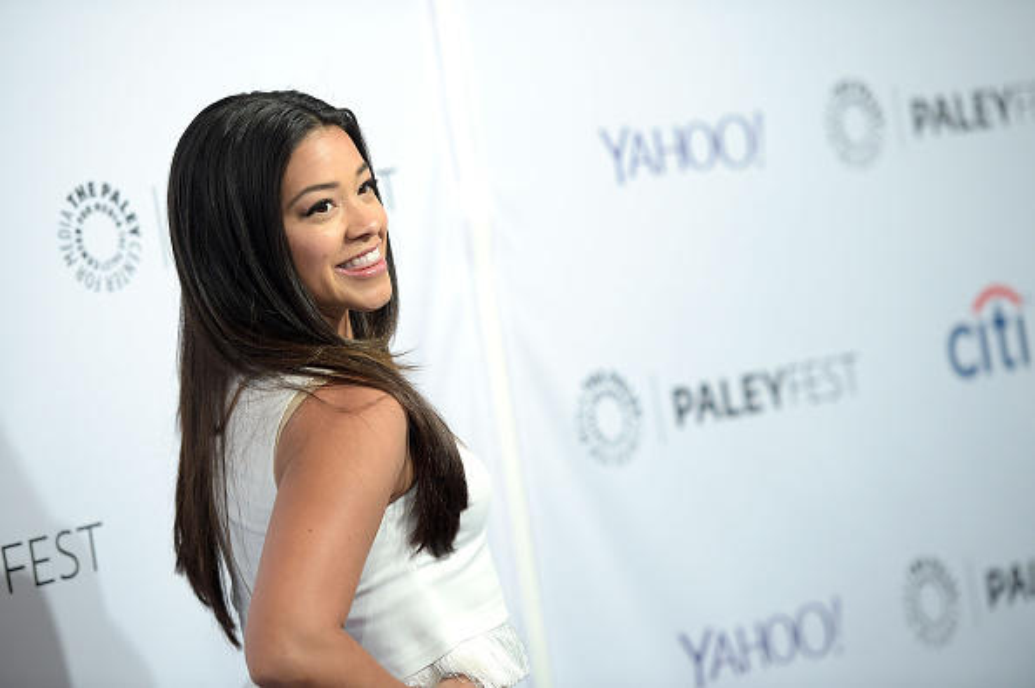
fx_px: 4309
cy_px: 344
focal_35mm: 150
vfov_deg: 9.1
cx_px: 518
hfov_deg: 13.7
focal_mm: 150
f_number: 2.8
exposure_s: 1/250
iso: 2000
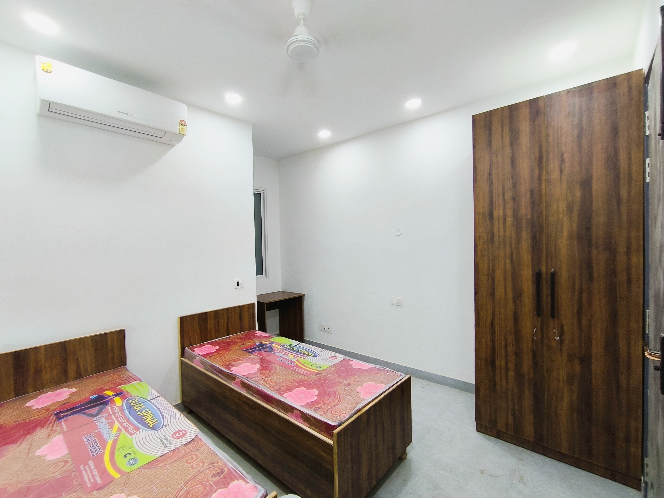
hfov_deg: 94.5
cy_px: 249
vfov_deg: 78.1
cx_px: 332
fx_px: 307
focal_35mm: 16
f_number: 2.2
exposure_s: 1/50
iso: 80
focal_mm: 1.65
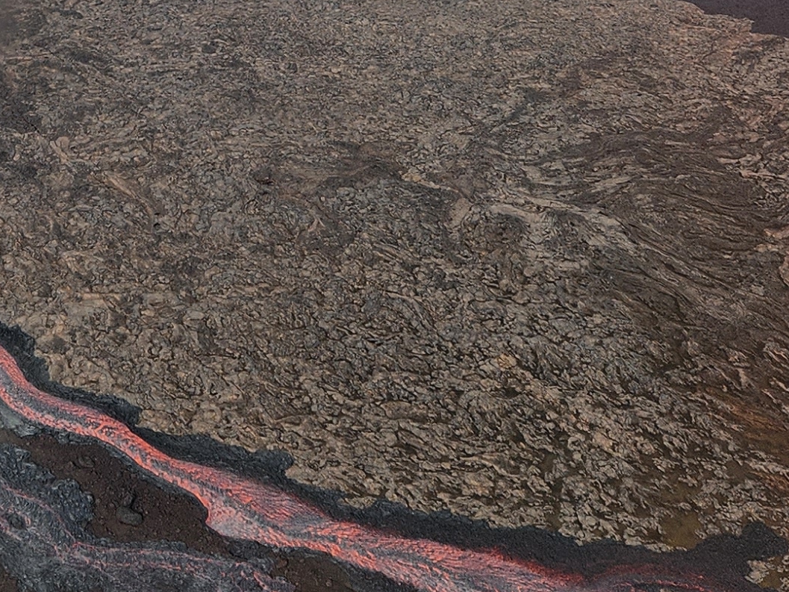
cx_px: -53
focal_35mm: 87
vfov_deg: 15.5
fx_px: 1983
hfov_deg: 21.5
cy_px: -319
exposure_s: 1/887
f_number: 1.8
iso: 20
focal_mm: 5.4
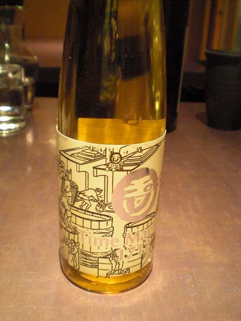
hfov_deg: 37.7
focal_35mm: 38
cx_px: 120
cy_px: 160
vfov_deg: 49.0
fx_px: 353
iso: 800
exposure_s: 1/25
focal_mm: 6.3
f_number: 3.1
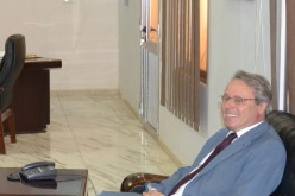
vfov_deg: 15.7
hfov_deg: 21.5
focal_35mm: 87
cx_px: -69
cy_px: 117
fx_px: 712
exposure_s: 1/60
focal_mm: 18
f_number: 3.5
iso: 2800
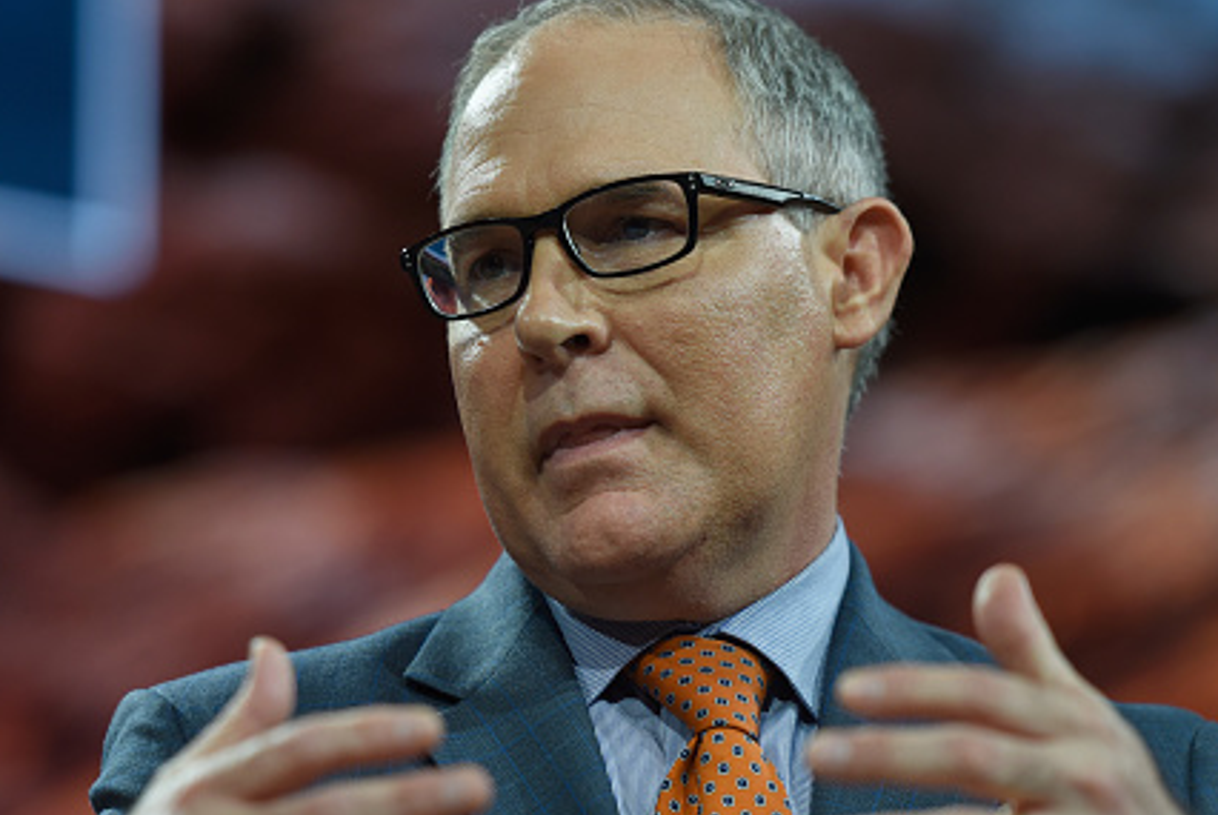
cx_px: 532
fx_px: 8027
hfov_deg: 8.7
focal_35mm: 237
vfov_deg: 5.8
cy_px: 473
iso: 640
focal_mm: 170
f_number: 2.8
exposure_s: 1/250
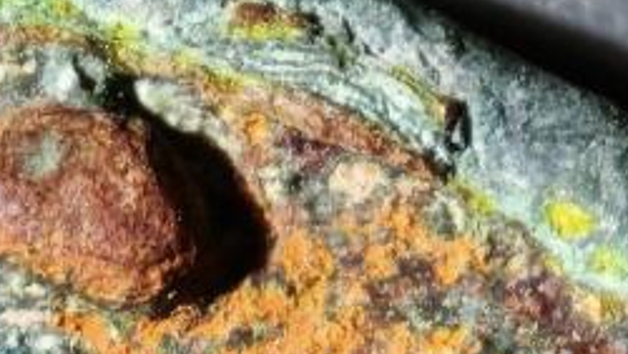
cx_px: -191
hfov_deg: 2.5
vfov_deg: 1.4
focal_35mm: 879
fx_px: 14647
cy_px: 1361
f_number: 2
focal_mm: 9
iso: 250
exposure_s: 1/100
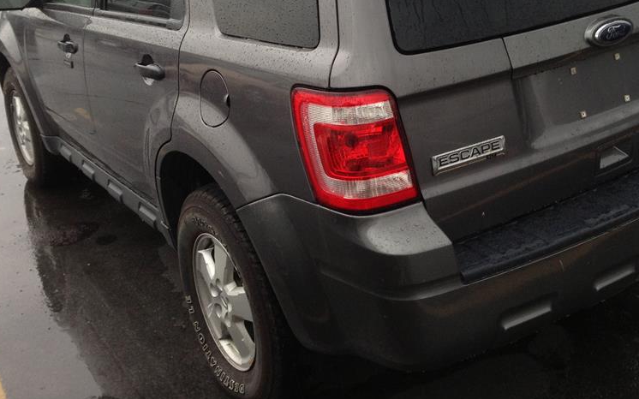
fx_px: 836
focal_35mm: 48
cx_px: 358
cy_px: 80
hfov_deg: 41.8
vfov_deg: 26.4
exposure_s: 1/120
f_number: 2.4
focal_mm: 4.13
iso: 100
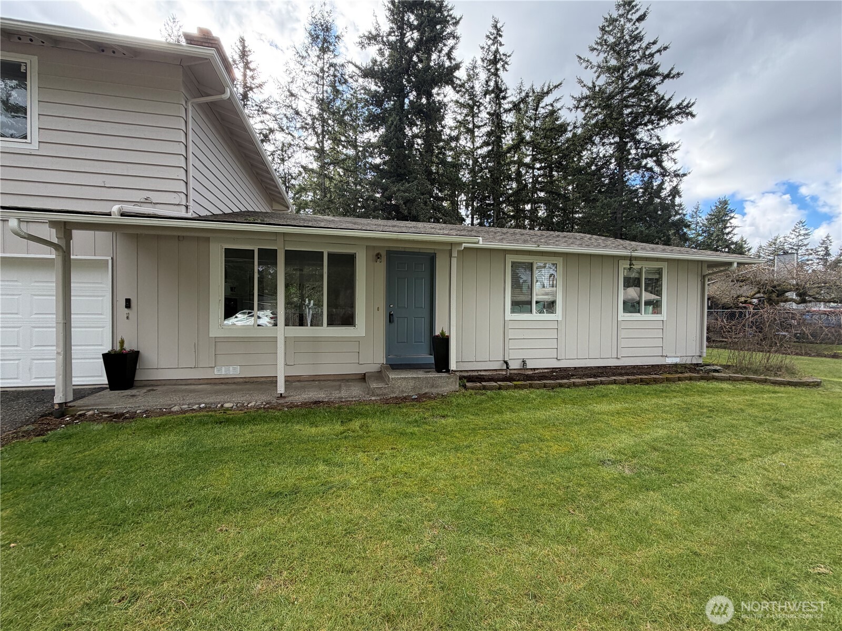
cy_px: 316
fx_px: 341
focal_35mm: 14
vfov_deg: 85.7
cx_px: 421
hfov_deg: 102.1
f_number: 2.2
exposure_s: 1/226
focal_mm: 2.22
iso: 50
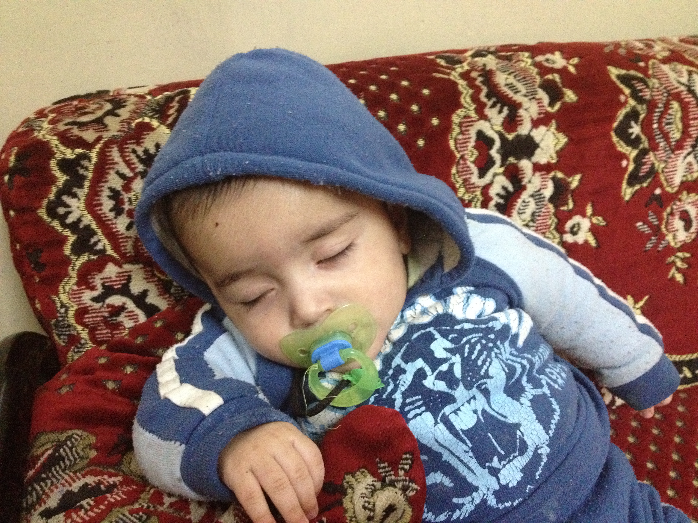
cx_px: 349
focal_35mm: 35
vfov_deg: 40.7
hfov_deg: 52.6
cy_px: 262
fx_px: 706
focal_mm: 4.28
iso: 640
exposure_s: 1/17
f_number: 2.4
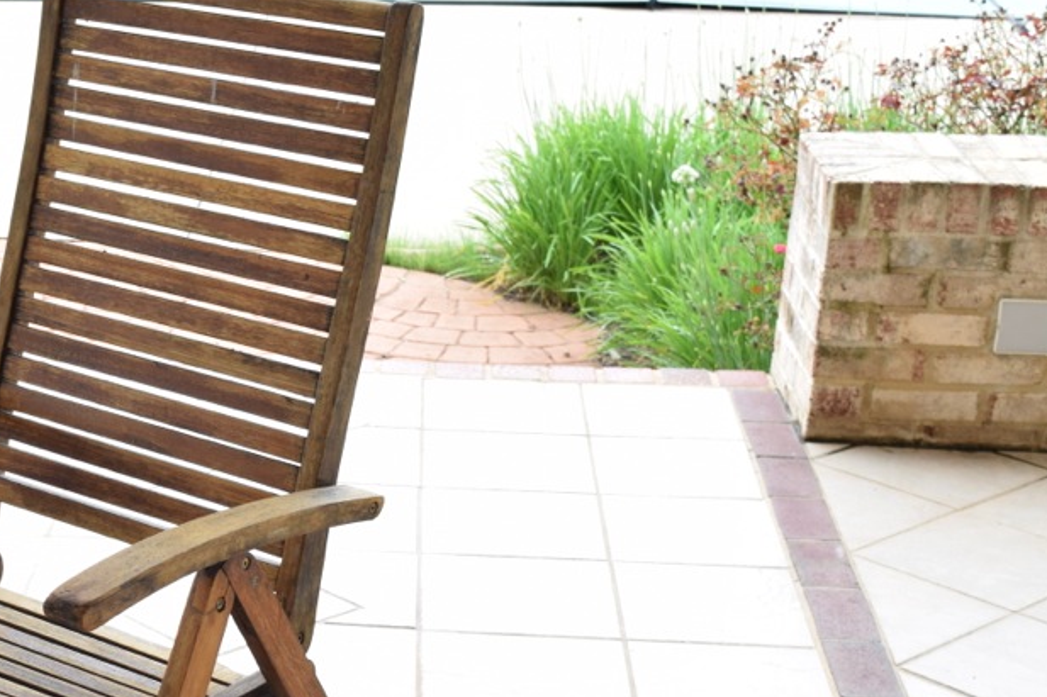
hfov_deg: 23.4
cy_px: 606
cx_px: 54
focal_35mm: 84
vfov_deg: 16.1
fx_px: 2443
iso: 400
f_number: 6.3
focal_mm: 27
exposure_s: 1/160
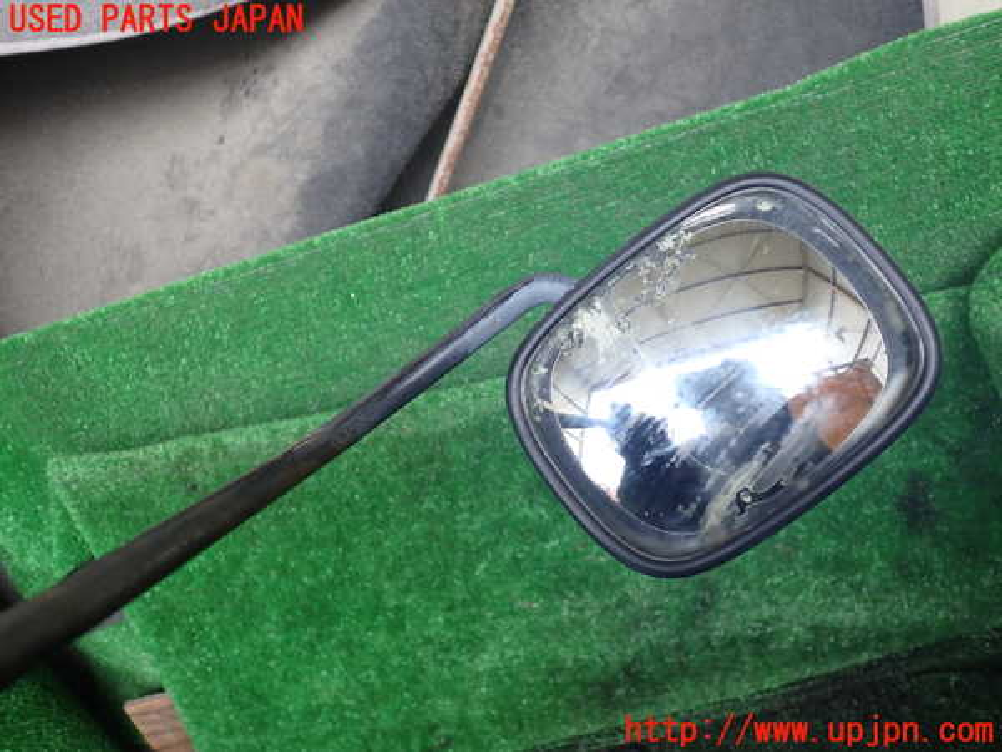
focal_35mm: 30
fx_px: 868
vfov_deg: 46.8
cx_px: 501
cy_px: 376
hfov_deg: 60.0
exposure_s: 1/30
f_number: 2.3
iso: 200
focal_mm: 5.4
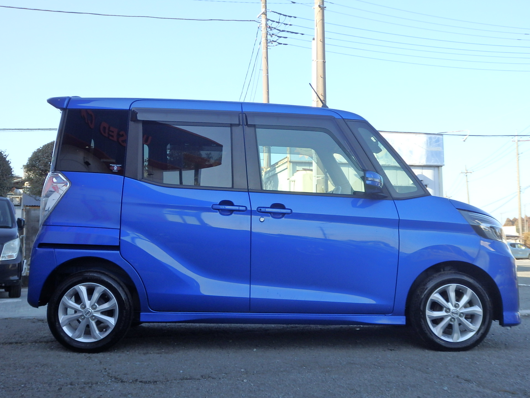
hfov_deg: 46.8
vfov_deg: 36.0
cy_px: 199
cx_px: 265
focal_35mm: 40
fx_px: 612
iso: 125
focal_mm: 7.3
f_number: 3.7
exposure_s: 1/400
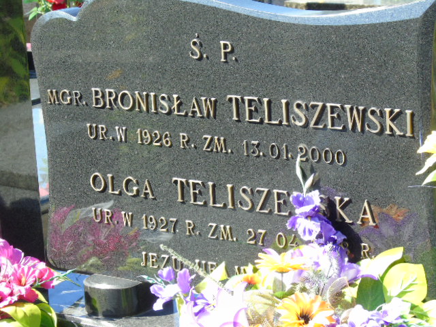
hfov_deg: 13.9
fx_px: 1789
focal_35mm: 142
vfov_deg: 10.4
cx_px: 218
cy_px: 164
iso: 100
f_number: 4.7
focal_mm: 25
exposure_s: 1/125
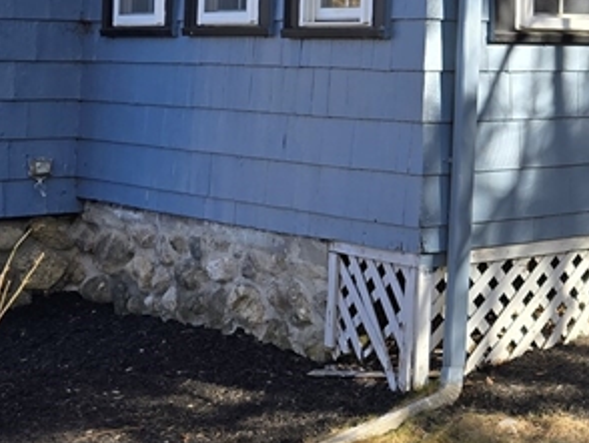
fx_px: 1362
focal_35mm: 80
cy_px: -16
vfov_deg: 17.9
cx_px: 829
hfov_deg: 21.3
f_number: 1.7
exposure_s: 1/180
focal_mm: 6.3
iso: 12
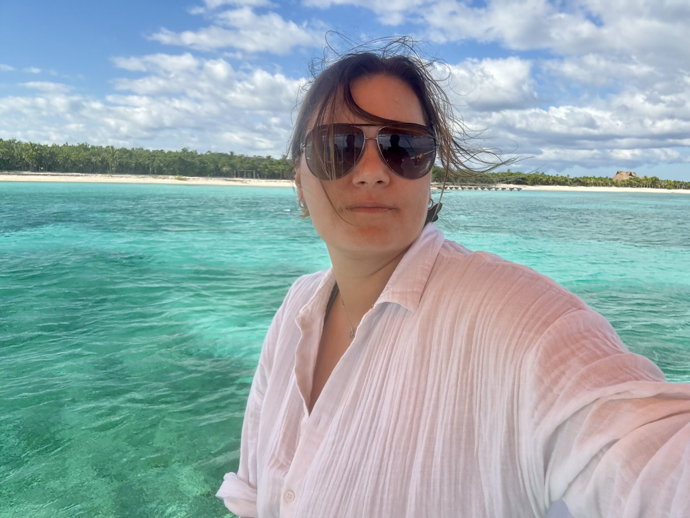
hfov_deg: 73.9
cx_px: 345
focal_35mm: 23
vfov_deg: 58.9
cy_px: 259
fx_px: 458
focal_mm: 2.69
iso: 32
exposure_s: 1/915
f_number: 1.9
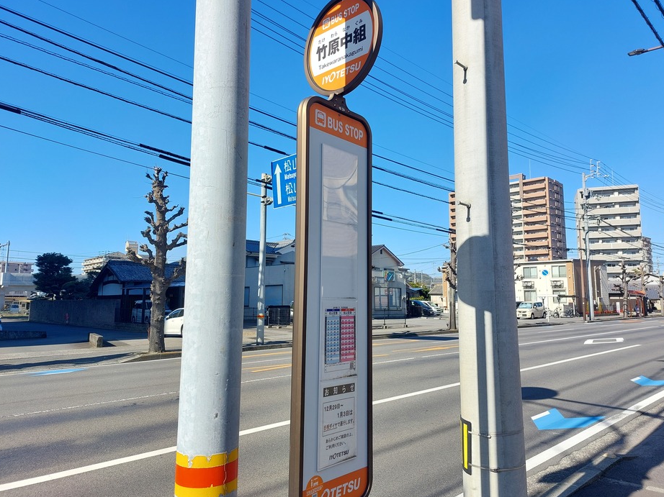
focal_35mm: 25
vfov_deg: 54.9
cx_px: 335
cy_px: 245
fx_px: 479
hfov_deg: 69.4
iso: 25
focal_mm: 5.23
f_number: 1.8
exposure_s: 1/656
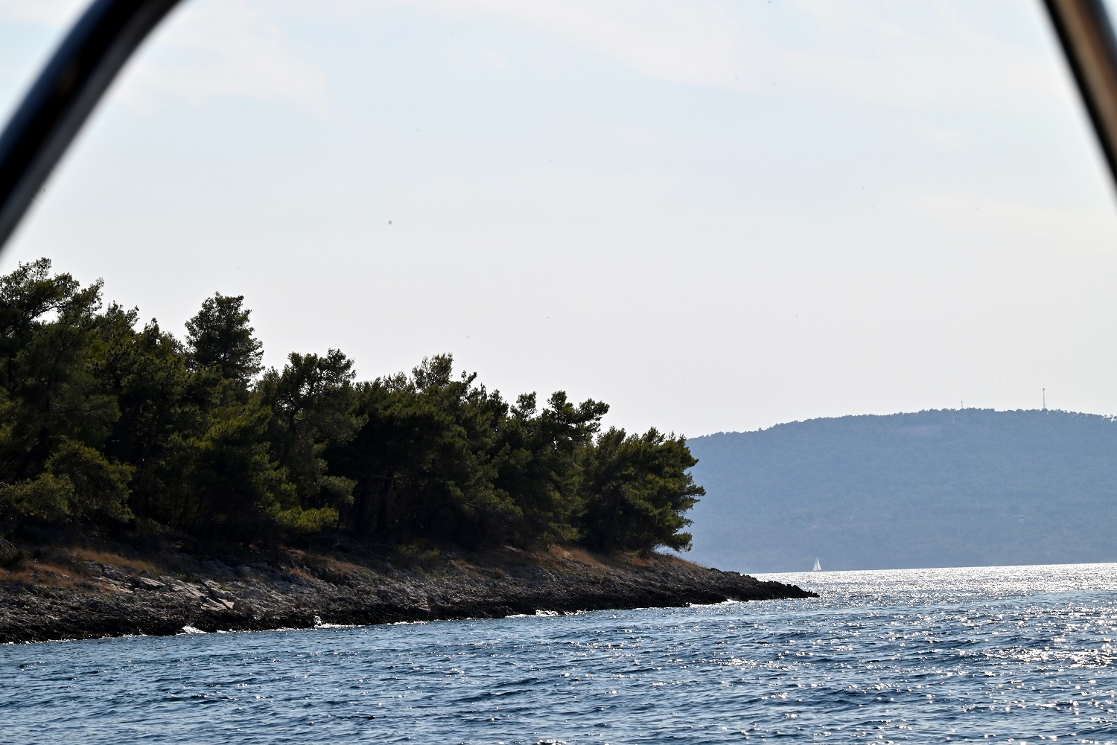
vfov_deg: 8.3
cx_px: 558
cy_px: 372
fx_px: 5121
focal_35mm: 165
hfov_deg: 12.4
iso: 250
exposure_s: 1/200
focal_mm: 165
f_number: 29
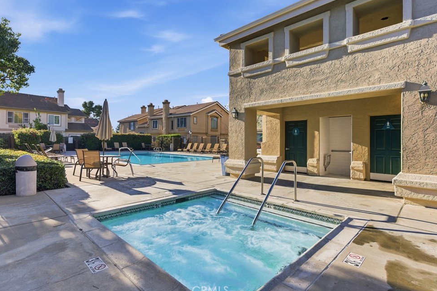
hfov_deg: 89.9
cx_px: 208
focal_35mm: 18
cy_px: 143
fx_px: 218
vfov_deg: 67.4
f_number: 8
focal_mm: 17
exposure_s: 1/1000
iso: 100
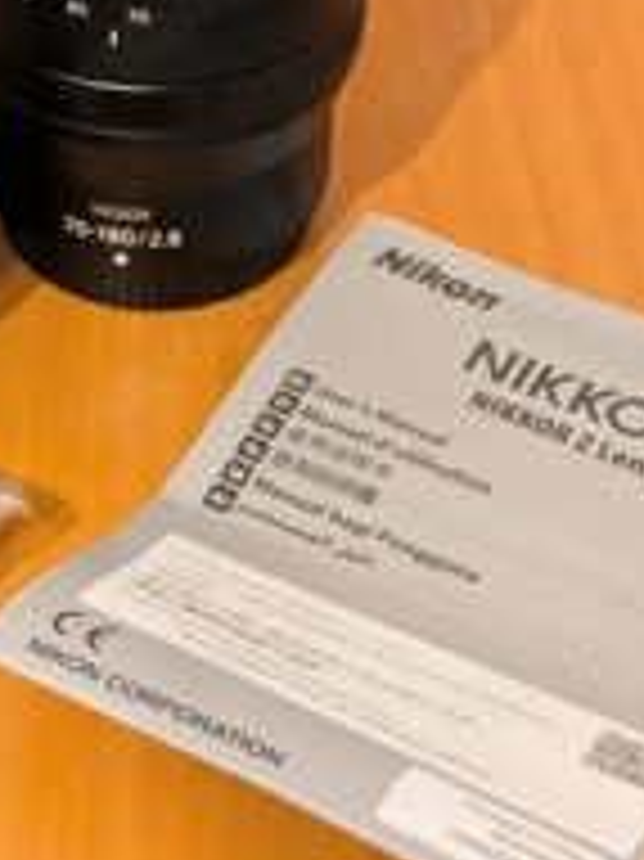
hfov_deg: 13.7
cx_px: 50
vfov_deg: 18.1
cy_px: 68
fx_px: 2657
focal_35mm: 107
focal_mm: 5.43
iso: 599
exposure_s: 1/25
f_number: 1.89
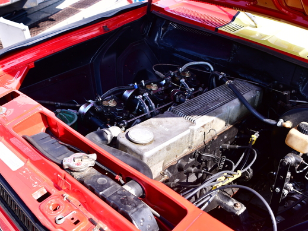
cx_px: 161
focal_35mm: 40
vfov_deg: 35.9
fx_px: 356
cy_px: 114
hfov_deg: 46.8
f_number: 5.6
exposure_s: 1/320
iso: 160
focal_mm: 24
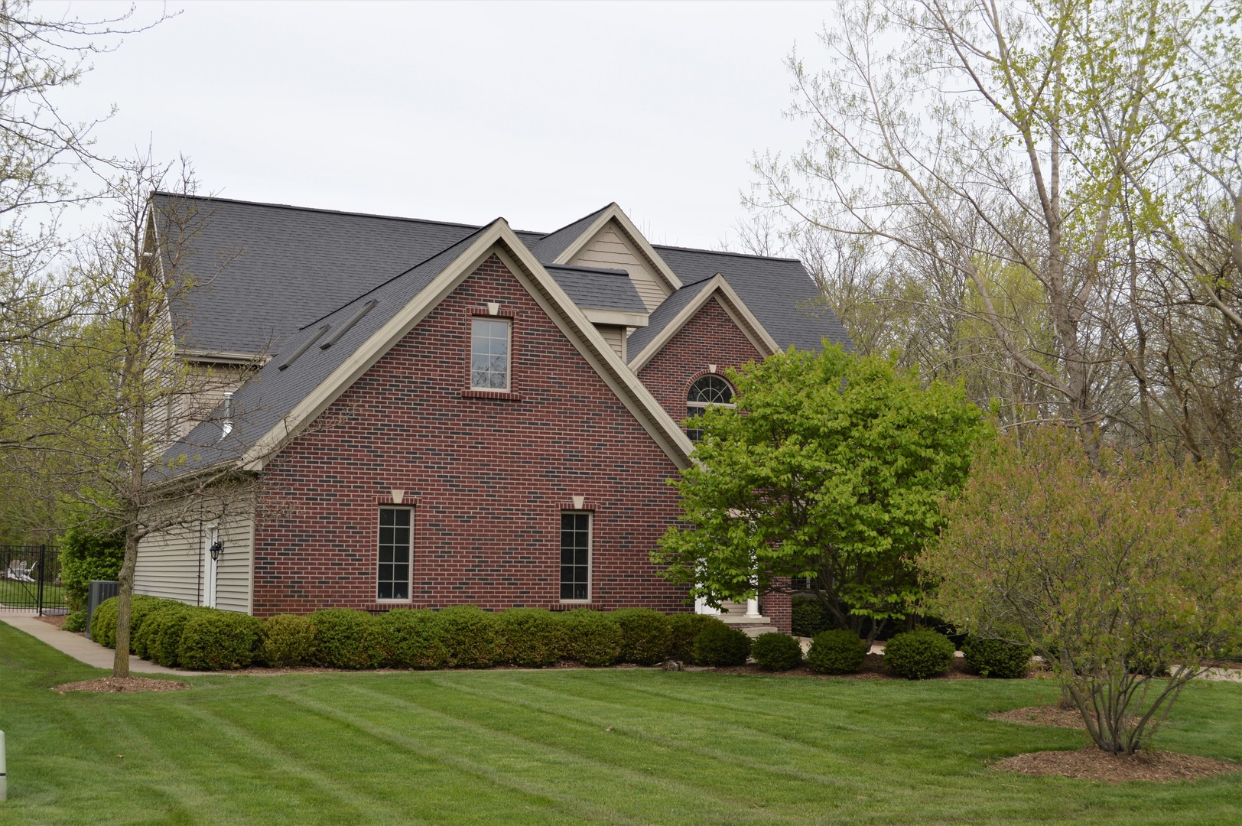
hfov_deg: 43.6
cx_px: 621
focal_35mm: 45
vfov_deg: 29.8
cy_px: 413
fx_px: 1551
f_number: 8
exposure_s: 1/200
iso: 100
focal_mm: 30
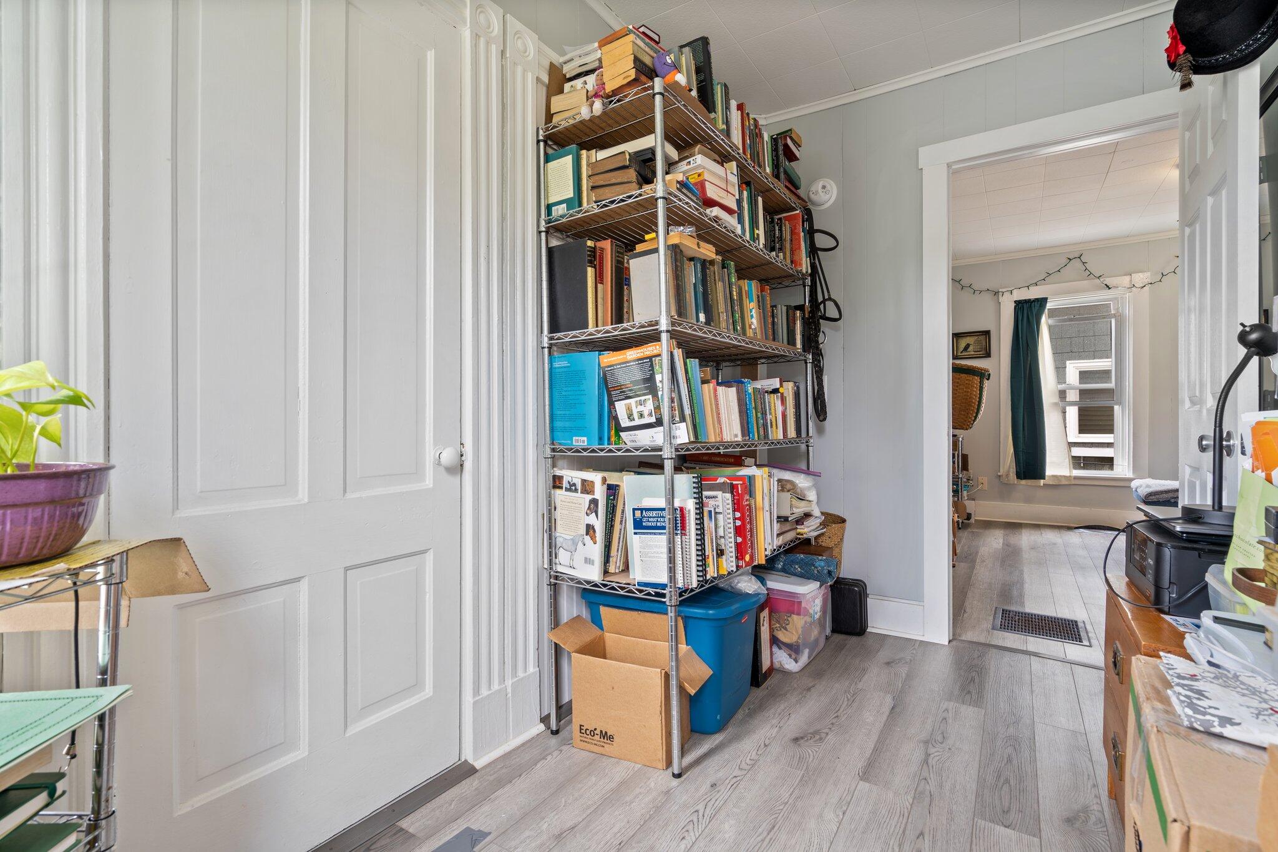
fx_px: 568
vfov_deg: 73.7
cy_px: 426
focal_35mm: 16
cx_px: 639
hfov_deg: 96.7
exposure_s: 2
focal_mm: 16
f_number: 9
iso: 64
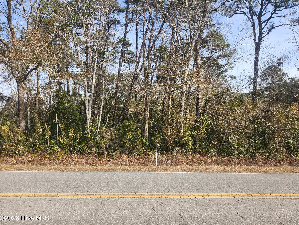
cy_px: 111
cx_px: 155
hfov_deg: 71.6
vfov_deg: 56.8
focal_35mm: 24
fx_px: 207
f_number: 1.8
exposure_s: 1/912
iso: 20
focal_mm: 5.4
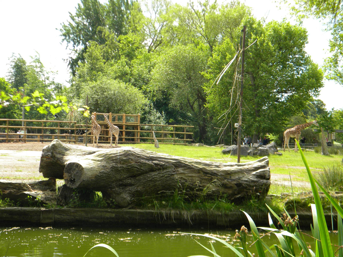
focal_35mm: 67
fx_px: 664
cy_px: 128
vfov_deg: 21.9
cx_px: 172
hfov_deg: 29.0
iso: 156
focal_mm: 12.2
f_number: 4.3
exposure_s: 1/500
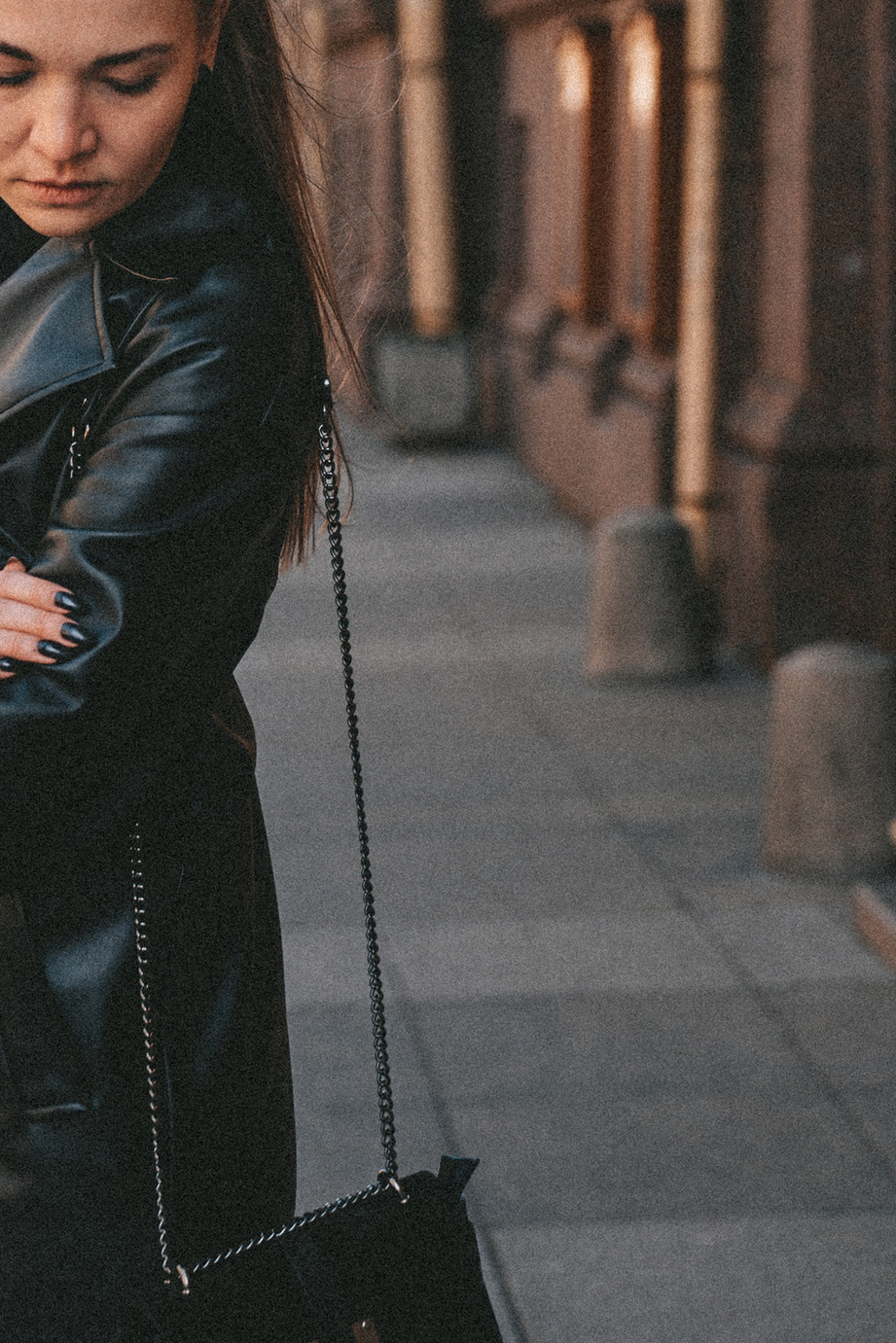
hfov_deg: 9.9
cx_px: 384
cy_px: 239
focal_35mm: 139
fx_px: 5188
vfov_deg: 14.7
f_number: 2.8
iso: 100
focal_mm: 50
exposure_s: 1/250
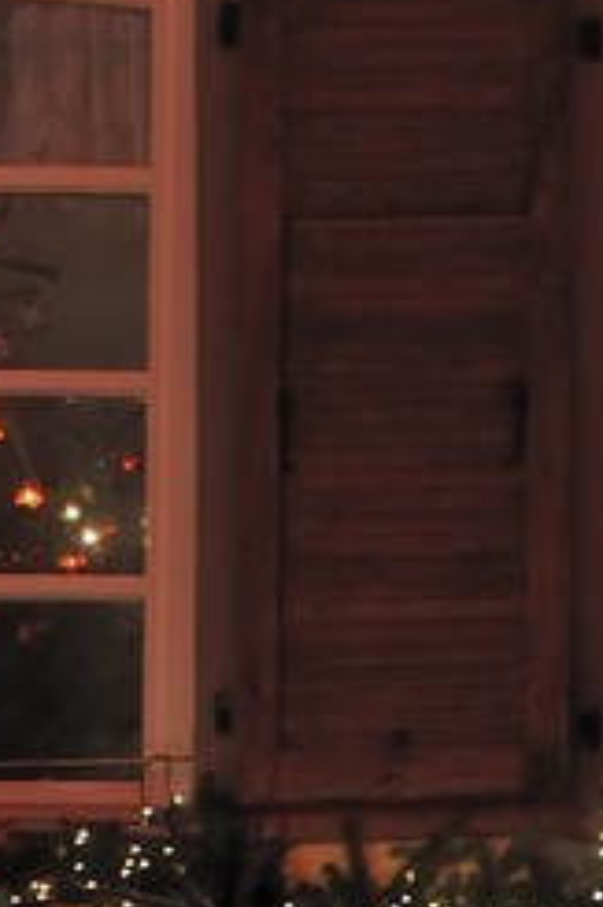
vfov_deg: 5.6
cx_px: 1143
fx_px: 8611
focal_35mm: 342
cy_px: 2817
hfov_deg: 4.0
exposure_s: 1/2.5
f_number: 5
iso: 100
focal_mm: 35
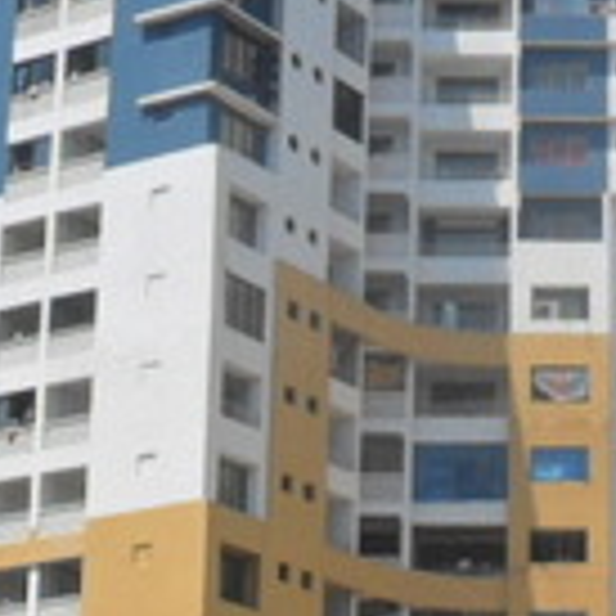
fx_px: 2658
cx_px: 620
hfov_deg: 13.0
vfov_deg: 13.1
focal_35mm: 132
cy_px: 526
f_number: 9.4
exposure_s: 1/250
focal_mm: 5.7
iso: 100
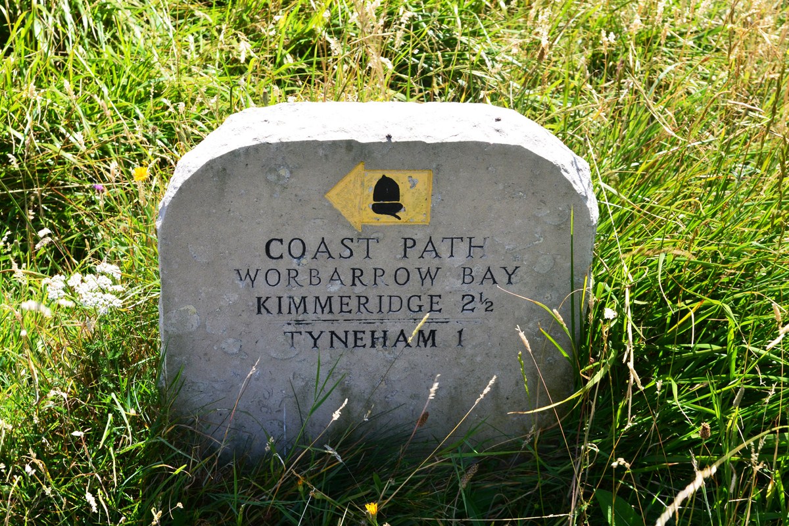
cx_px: 394
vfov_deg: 16.6
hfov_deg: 24.6
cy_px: 263
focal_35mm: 82
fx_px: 1808
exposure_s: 1/250
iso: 400
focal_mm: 55
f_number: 10
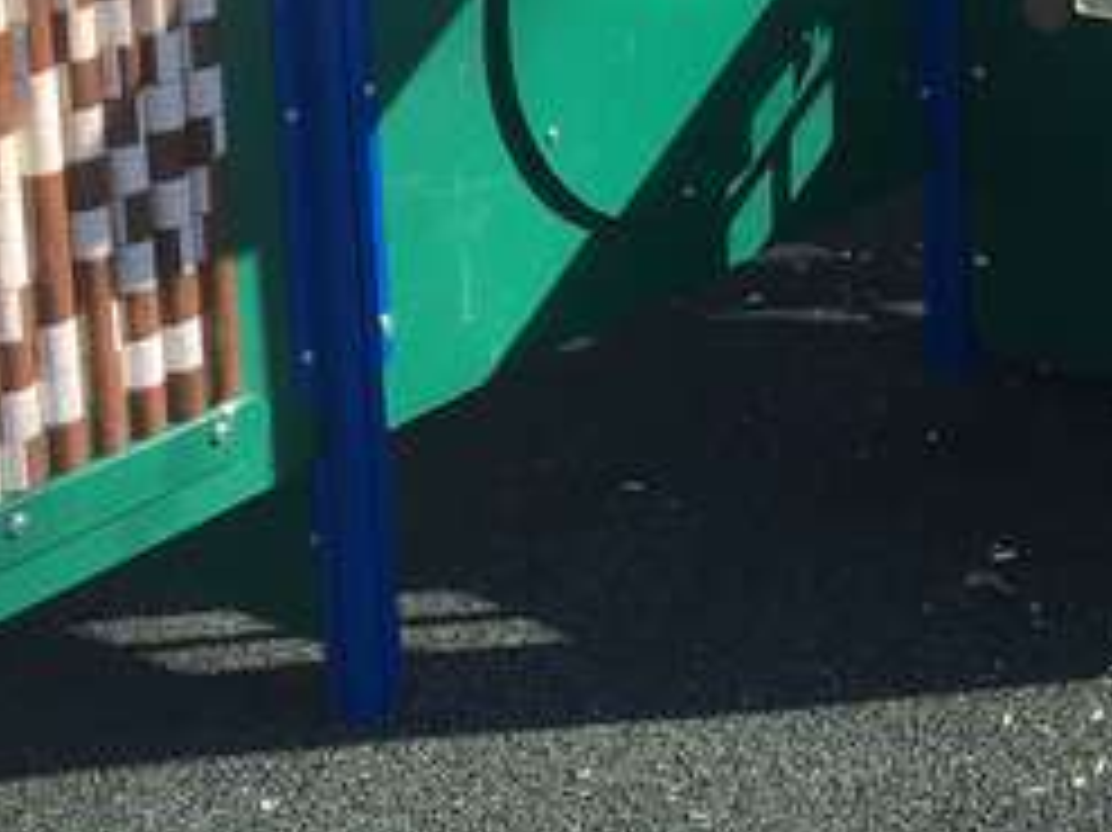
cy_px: -207
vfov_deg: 15.1
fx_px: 3018
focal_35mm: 94
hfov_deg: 20.8
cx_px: 707
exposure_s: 1/855
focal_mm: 4.15
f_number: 2.2
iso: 25
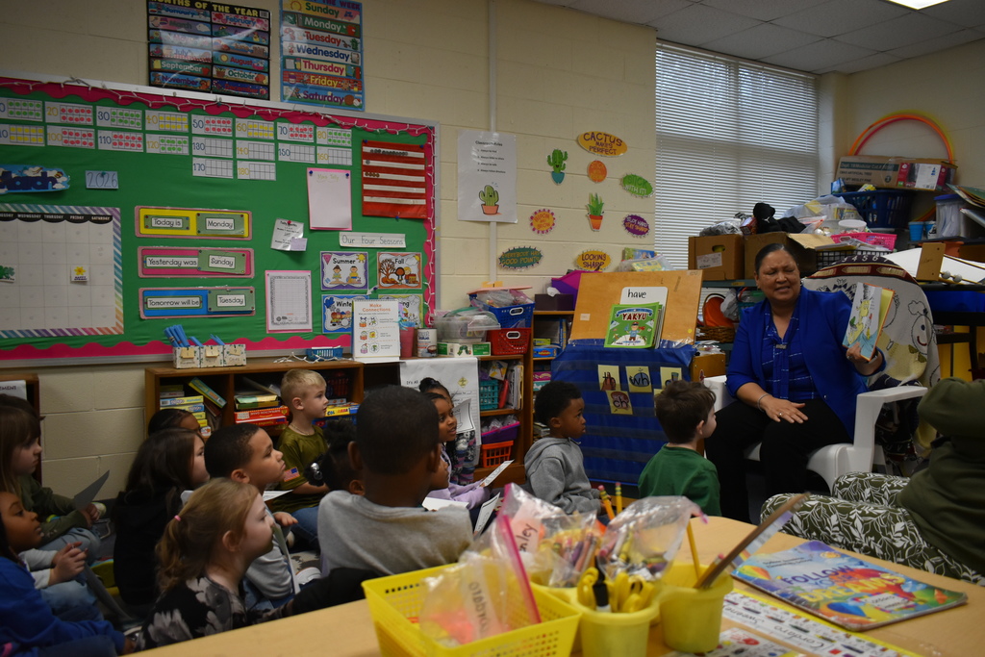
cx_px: 492
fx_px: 821
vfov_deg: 43.6
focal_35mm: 30
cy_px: 328
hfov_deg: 61.9
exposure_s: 1/125
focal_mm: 20
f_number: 3.5
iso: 900
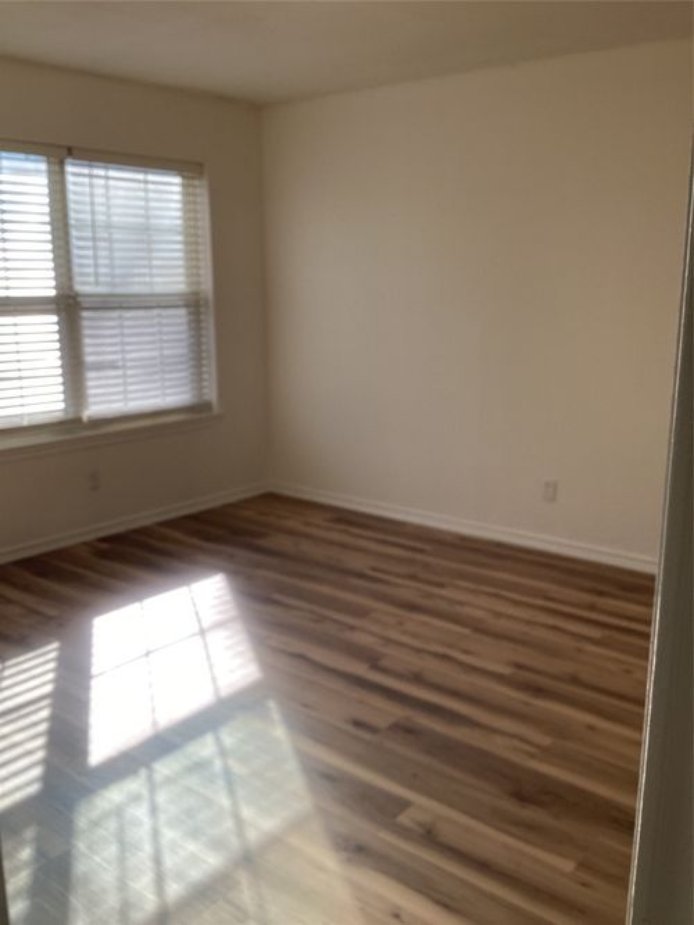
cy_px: 462
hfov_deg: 45.4
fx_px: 829
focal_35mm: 31
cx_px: 347
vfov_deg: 58.4
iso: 25
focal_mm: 3.3
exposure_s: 1/138
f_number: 2.4
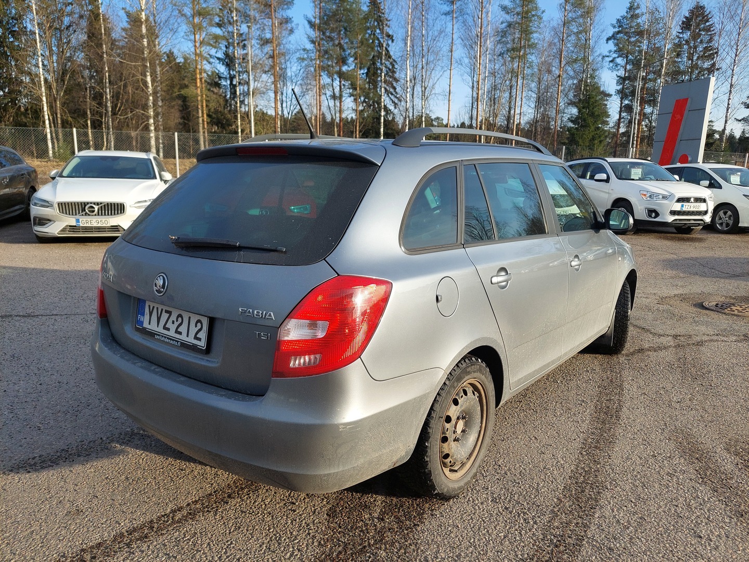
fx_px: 541
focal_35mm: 25
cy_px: 281
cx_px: 374
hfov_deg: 69.4
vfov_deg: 54.9
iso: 40
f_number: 1.8
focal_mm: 5.23
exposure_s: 1/630
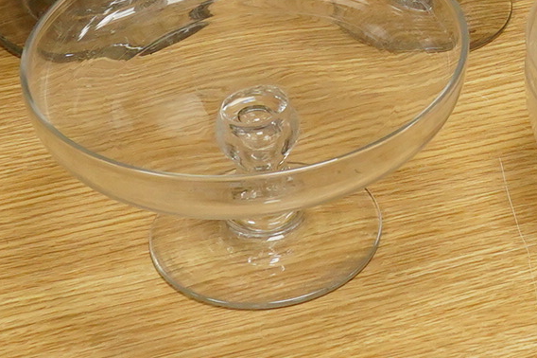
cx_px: 641
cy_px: -181
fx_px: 2326
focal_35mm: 156
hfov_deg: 12.8
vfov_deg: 8.6
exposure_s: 1/160
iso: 2500
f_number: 11
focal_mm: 30
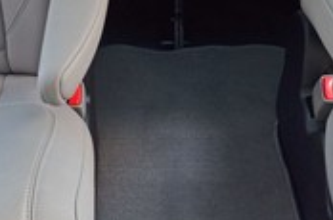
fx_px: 600
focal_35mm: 65
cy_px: 128
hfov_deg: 30.9
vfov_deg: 20.8
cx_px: 203
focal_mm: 18
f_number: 8
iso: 500
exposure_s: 1/15
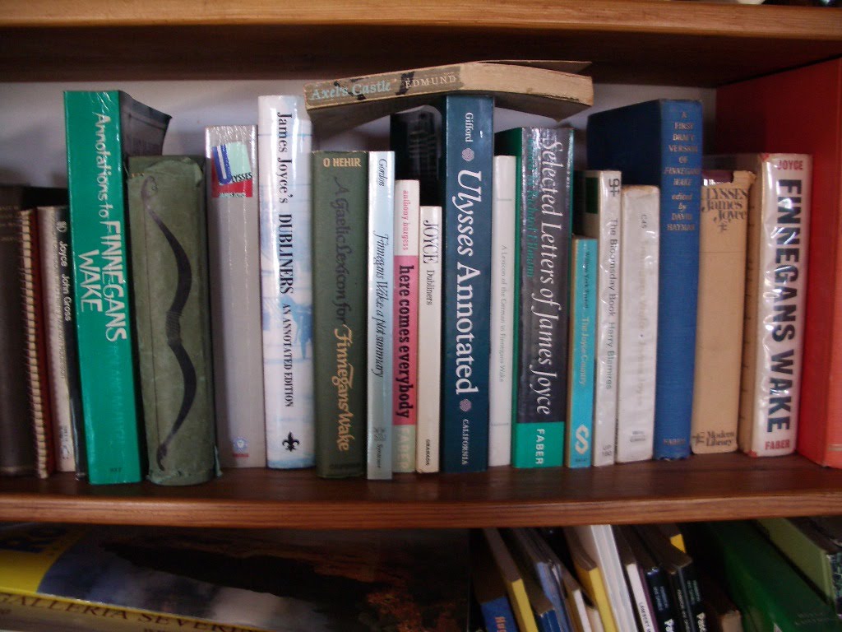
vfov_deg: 40.7
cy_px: 316
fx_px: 851
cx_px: 421
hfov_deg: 52.6
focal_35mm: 35
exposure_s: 1/13
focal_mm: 5.8
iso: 200
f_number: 2.6
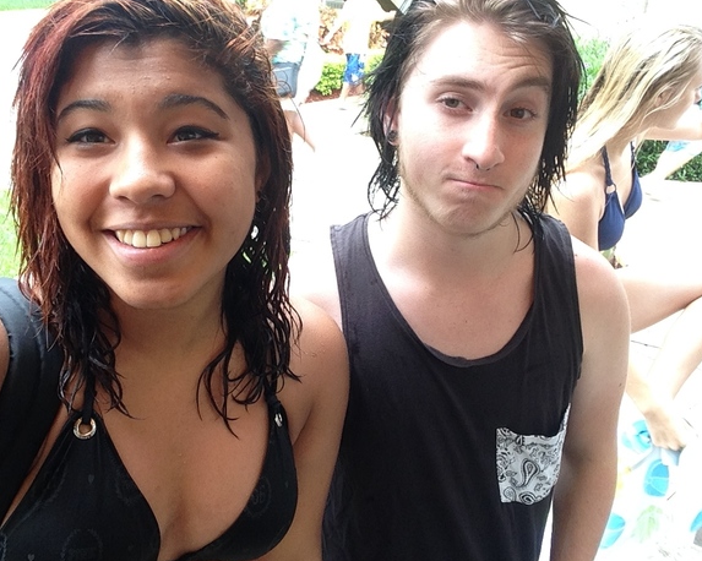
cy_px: 273
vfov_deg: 41.1
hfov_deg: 50.3
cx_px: 333
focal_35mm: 36
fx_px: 748
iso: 50
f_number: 2.4
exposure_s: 1/60
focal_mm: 2.15
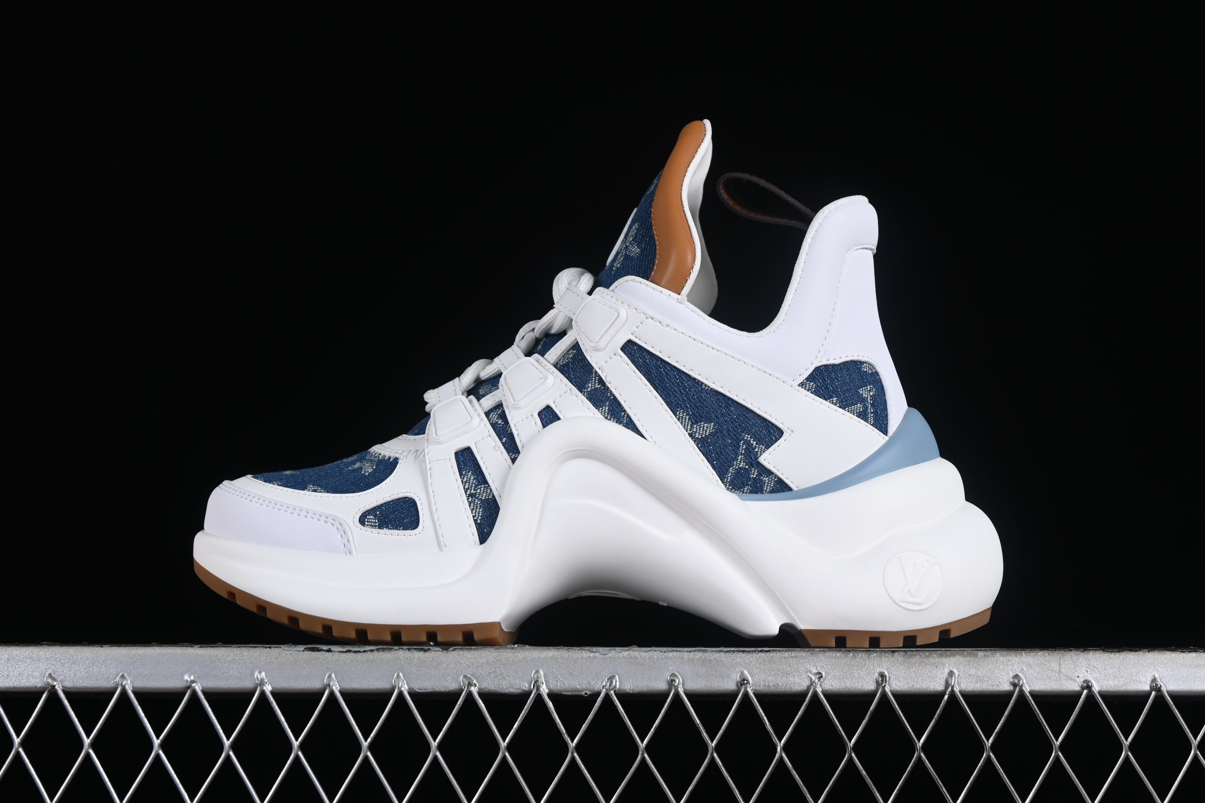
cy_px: 402
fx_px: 2510
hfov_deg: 27.0
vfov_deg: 18.2
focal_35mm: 75
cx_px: 602
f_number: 8
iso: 160
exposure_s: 1/80
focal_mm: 50
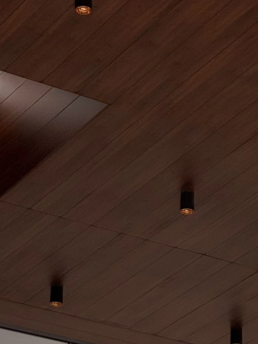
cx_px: 277
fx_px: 1869
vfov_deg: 10.4
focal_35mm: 188
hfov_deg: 7.8
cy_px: 331
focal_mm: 9
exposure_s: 1/99
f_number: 2.8
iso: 32
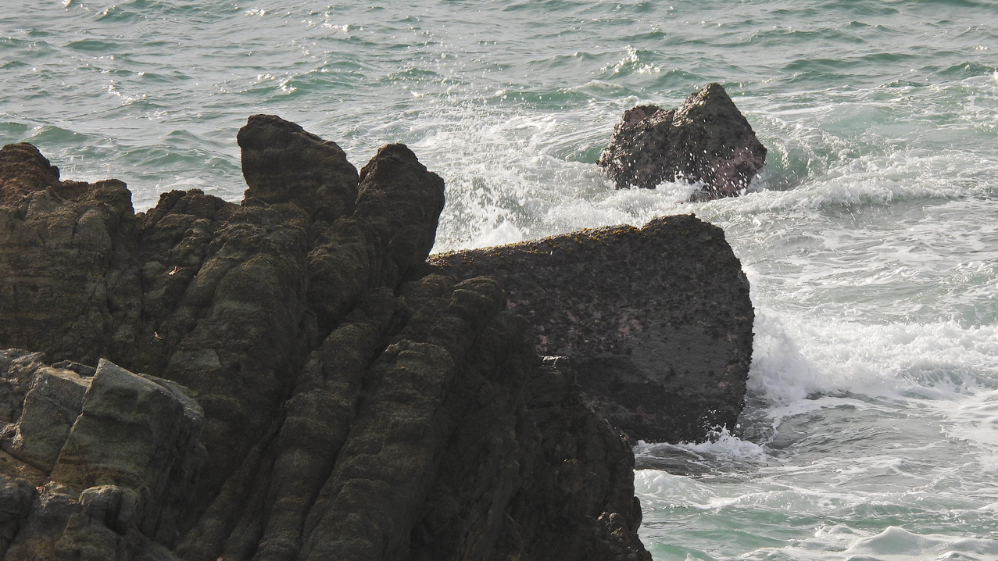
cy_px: 218
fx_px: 10981
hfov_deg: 5.2
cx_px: 499
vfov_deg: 2.9
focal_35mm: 415
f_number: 5
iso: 110
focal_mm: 67.8
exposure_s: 1/125
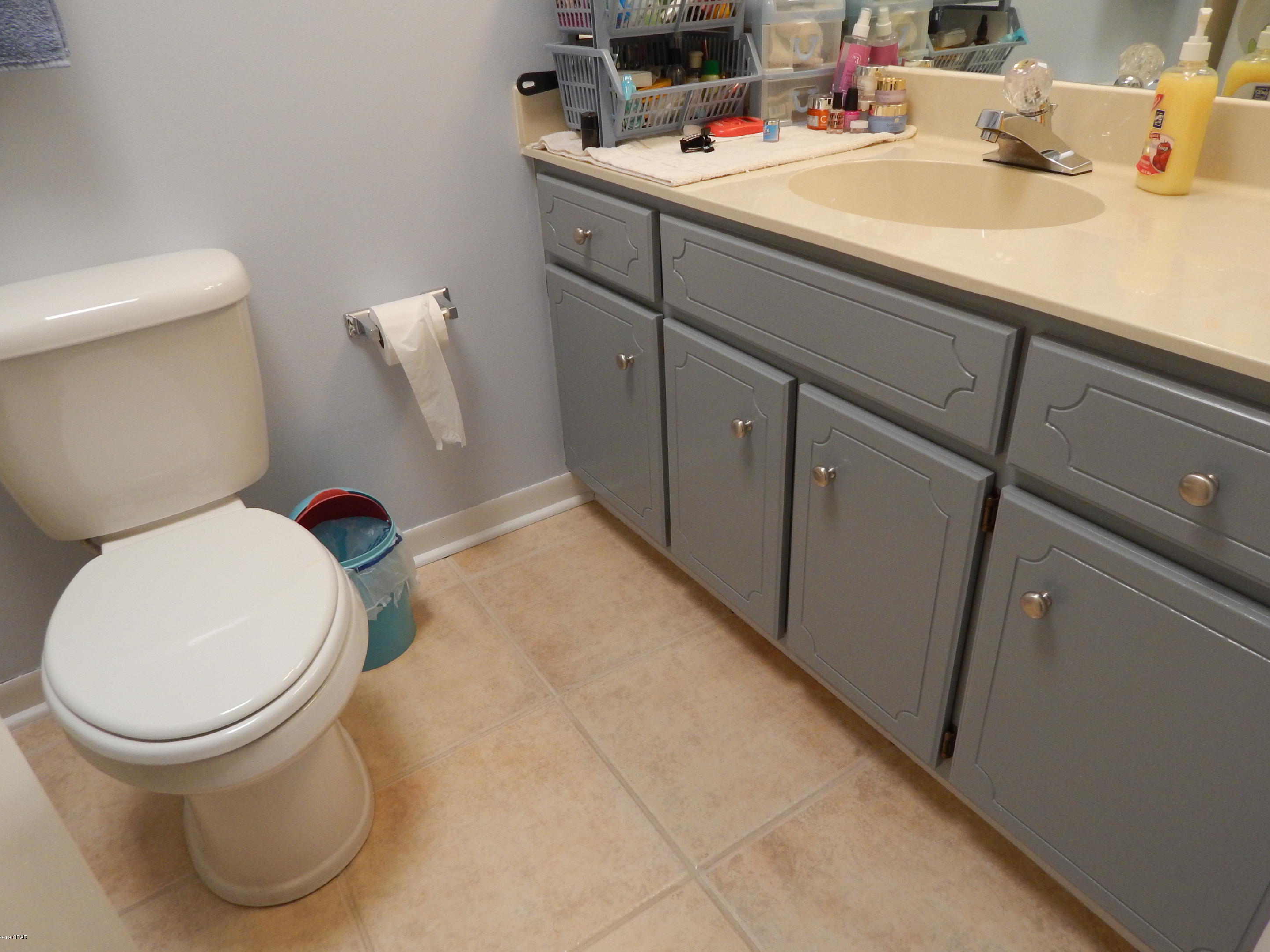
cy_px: 472
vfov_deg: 56.8
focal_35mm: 24
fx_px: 880
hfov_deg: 71.6
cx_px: 655
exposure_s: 1/30
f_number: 3
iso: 250
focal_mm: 4
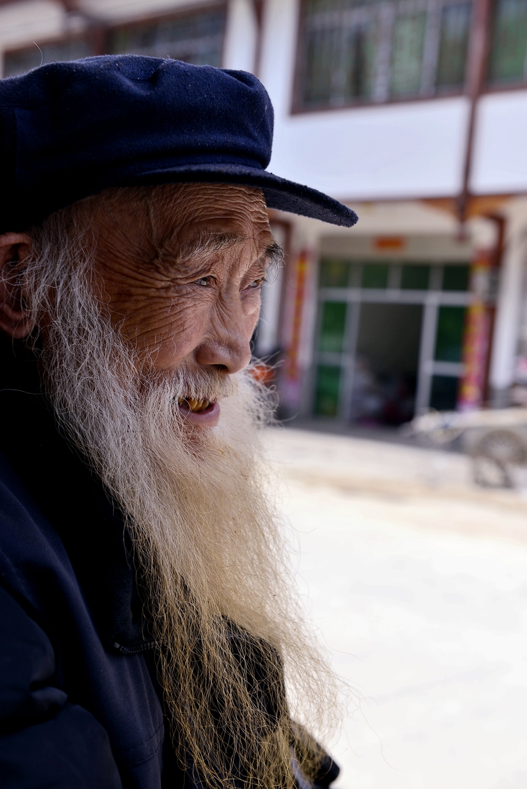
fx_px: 987
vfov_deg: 43.6
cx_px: 264
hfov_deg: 29.9
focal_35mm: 45
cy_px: 394
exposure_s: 1/320
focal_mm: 45
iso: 100
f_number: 4
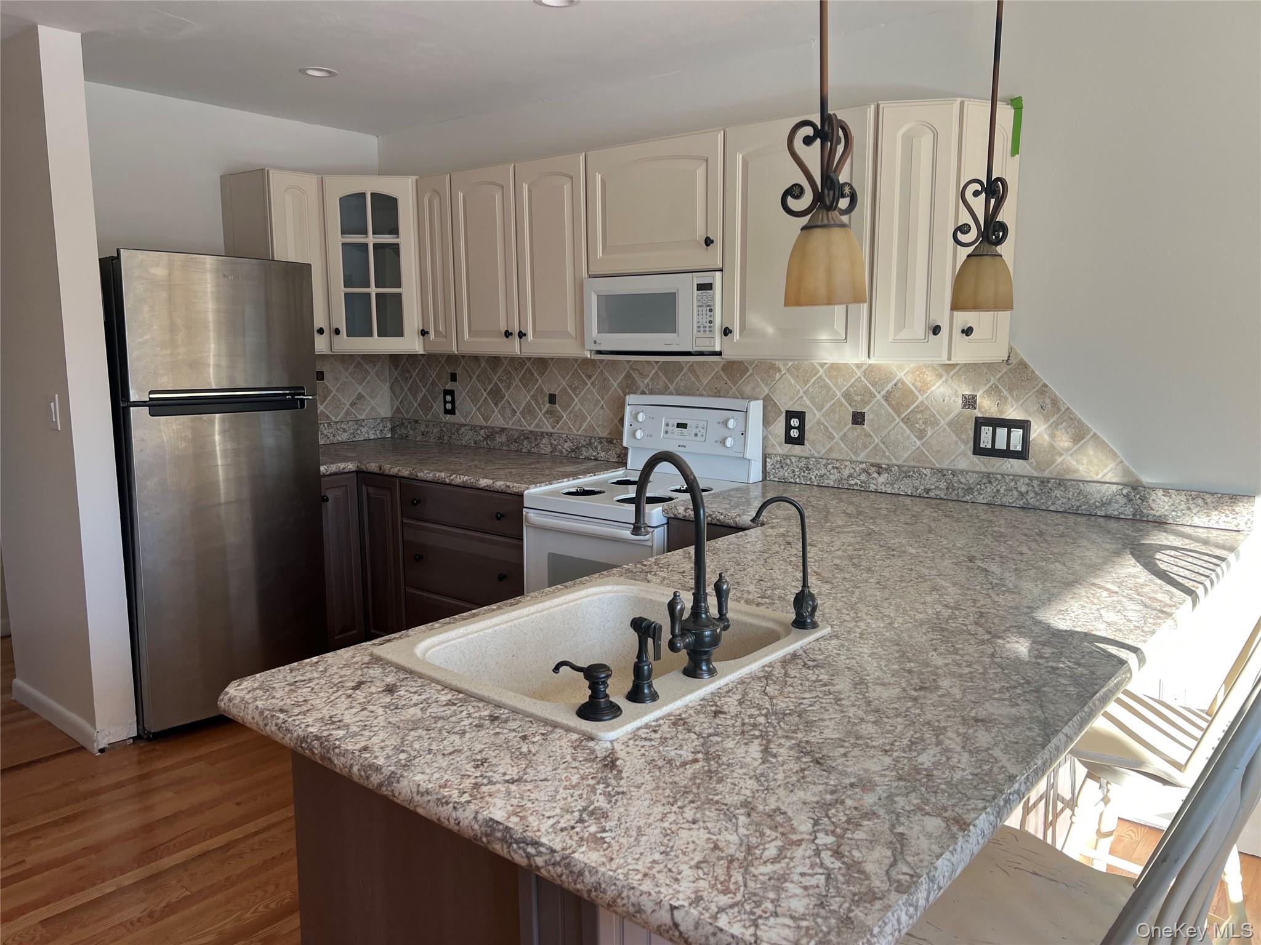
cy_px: 472
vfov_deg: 53.1
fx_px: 947
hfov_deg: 67.3
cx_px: 630
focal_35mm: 26
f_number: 1.5
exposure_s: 1/150
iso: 32
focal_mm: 5.7
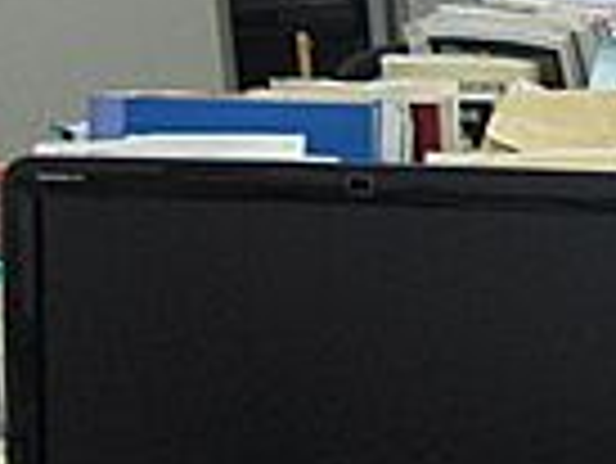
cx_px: 899
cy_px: 0
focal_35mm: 109
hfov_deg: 16.6
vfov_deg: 13.4
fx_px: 1941
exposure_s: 1/100
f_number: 2.6
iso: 200
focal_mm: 4.9
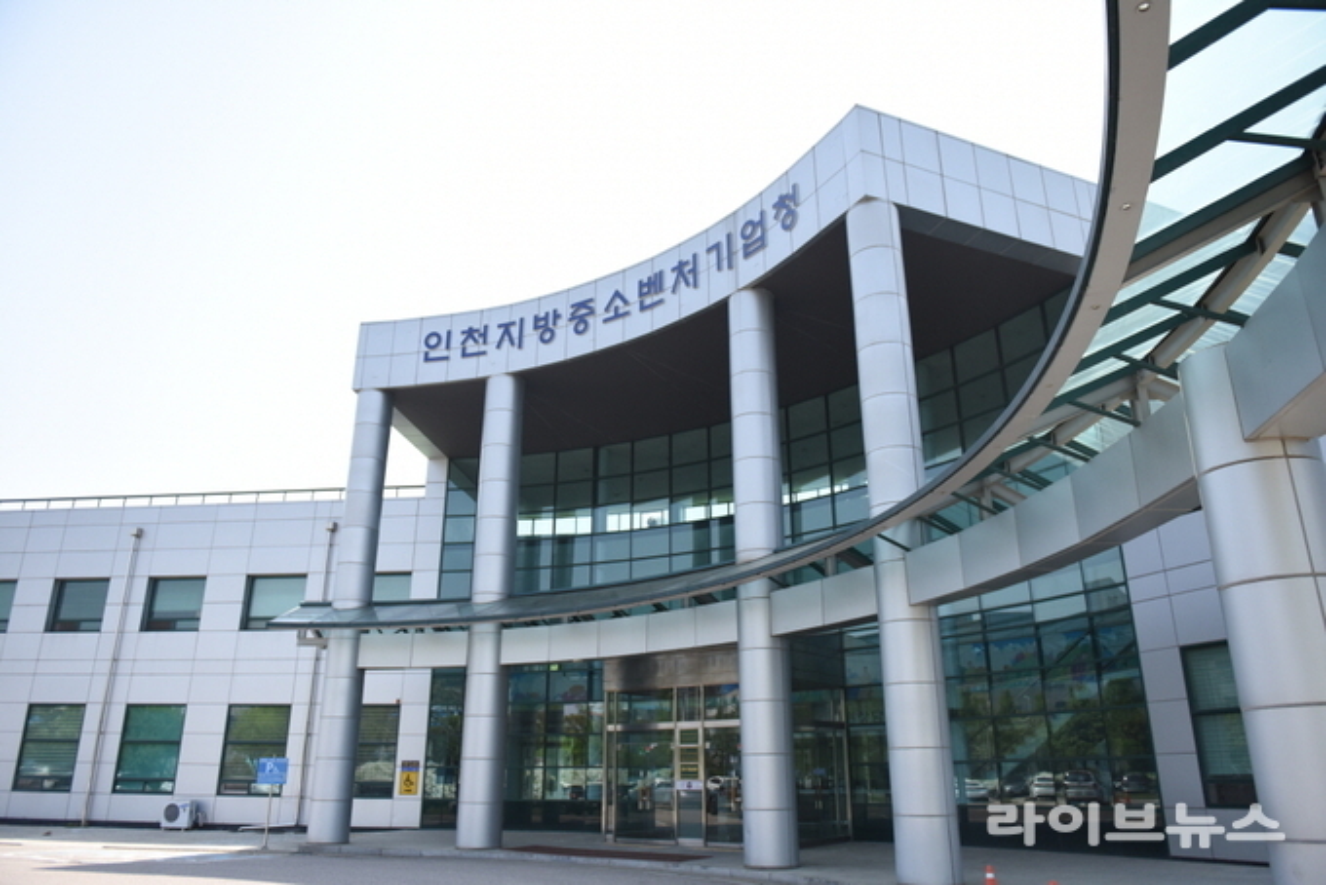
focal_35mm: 26
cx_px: 663
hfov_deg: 69.4
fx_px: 958
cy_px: 442
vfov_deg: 49.6
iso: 800
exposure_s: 1/8000
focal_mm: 26
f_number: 2.8
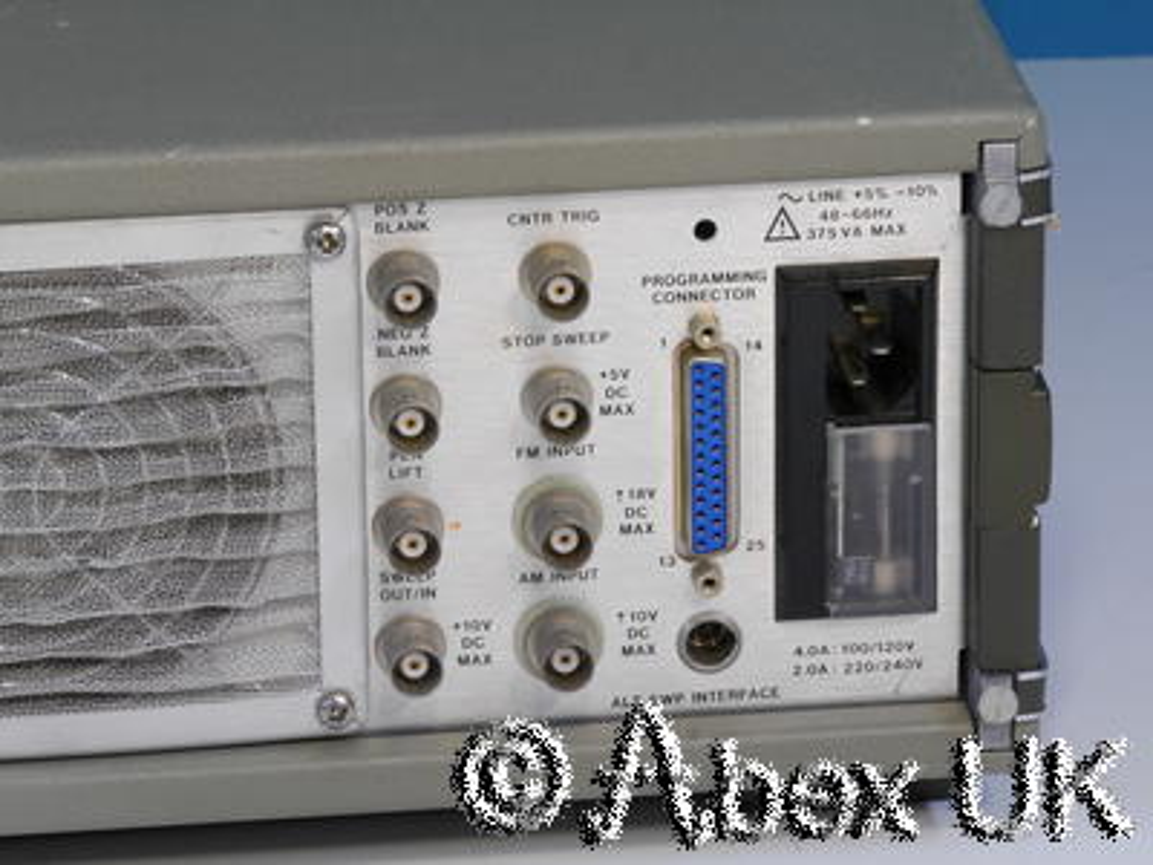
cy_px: 432
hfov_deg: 8.2
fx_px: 7994
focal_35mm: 240
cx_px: 576
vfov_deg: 6.2
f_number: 22
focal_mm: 120
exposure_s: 1/2.5
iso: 800
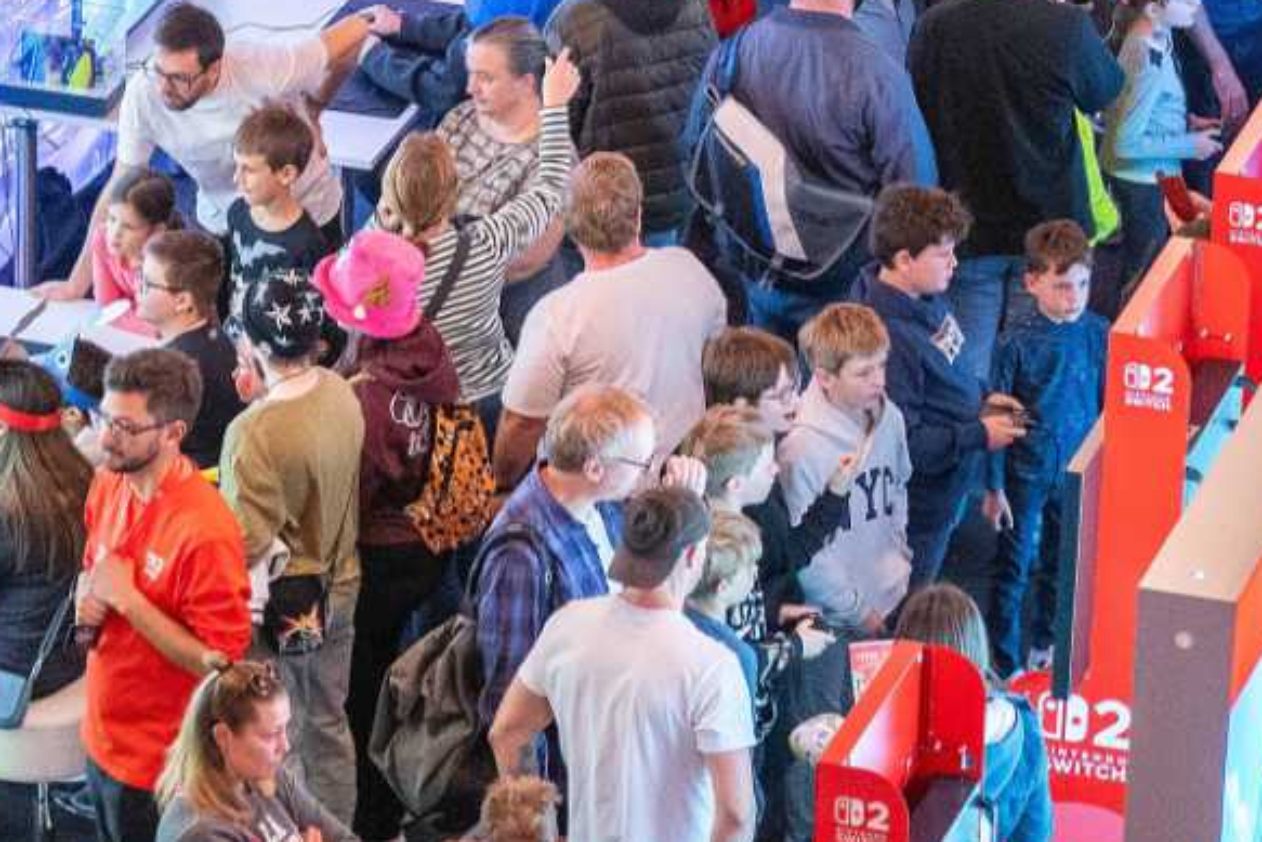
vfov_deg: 6.1
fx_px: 7854
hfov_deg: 9.2
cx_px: 1117
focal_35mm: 224
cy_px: 40
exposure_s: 1/125
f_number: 4
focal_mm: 68
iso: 2500
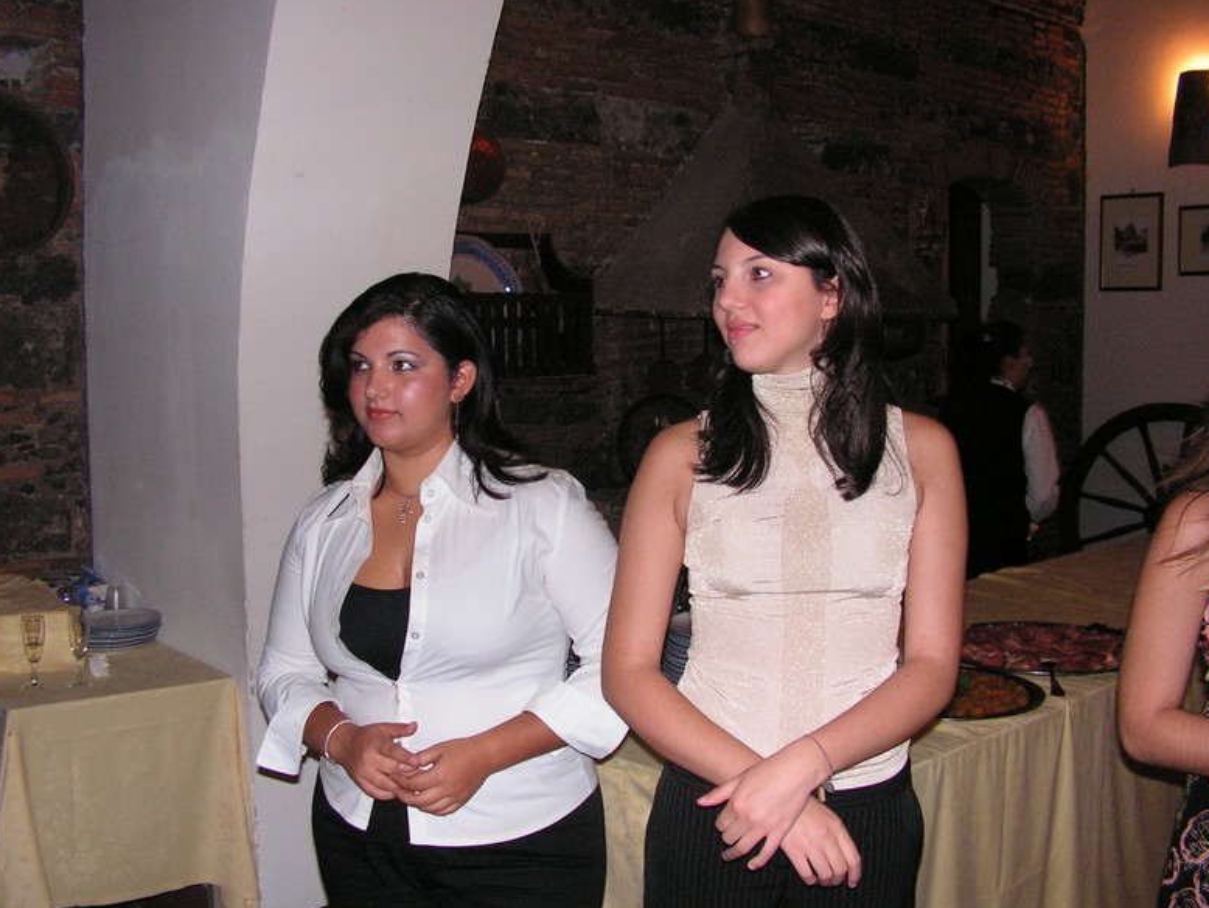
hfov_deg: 50.1
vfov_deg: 38.7
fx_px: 1293
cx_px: 603
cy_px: 445
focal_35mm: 37
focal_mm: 6
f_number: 3.2
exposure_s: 1/40
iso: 200
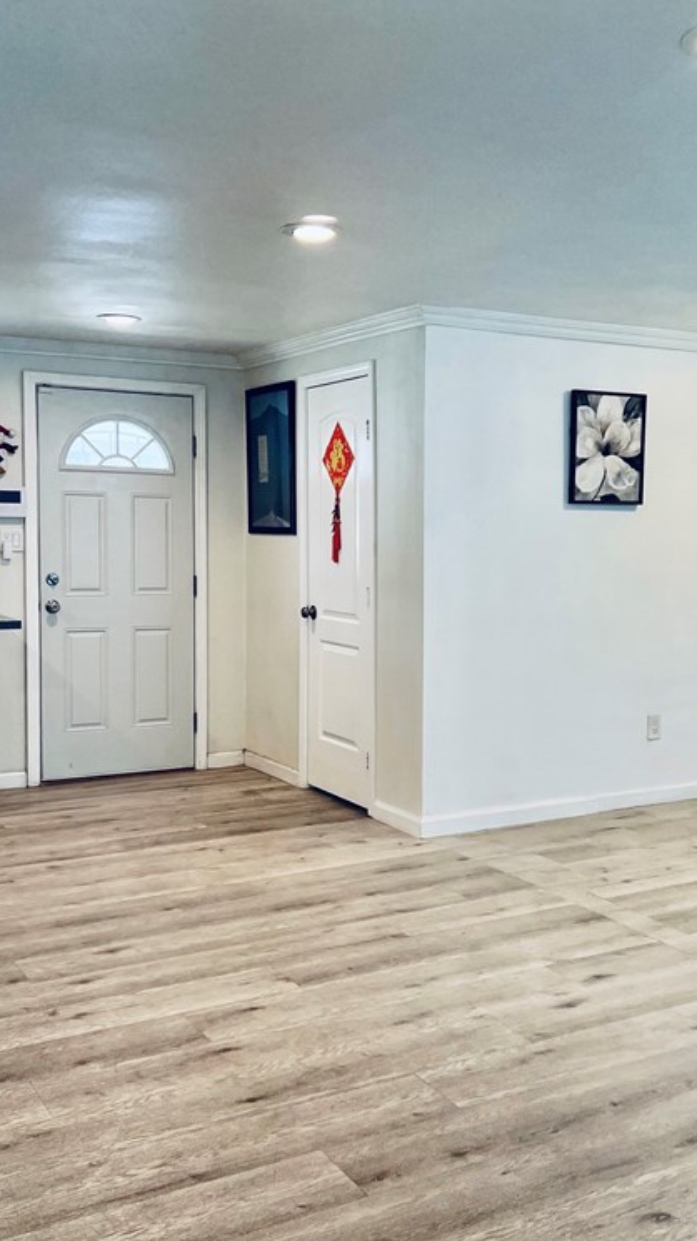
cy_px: 614
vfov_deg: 51.6
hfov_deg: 30.1
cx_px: 490
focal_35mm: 39
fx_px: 1283
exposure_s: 1/120
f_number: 1.5
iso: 100
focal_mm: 5.7
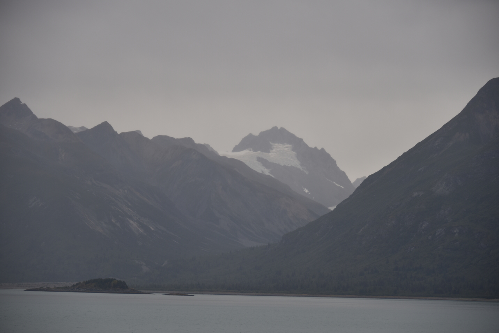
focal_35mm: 135
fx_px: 1872
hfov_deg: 15.2
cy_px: 166
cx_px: 250
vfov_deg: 10.2
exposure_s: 1/320
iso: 180
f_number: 5.6
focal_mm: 135
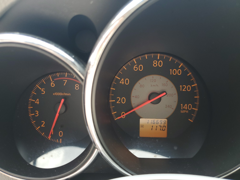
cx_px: 120
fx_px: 180
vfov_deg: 53.1
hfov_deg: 67.3
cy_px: 90
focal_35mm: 26
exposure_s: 1/182
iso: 50
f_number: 1.5
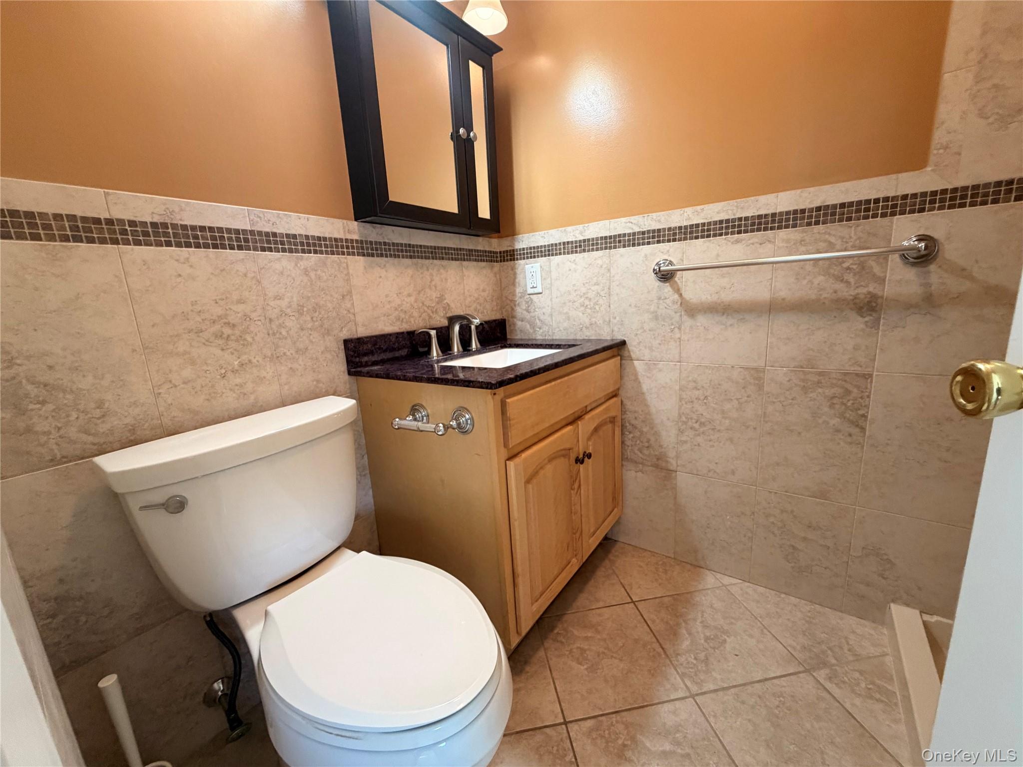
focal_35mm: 14
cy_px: 384
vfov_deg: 85.7
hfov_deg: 102.1
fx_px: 414
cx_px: 512
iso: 400
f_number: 2.2
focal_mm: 2.22
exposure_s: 1/60
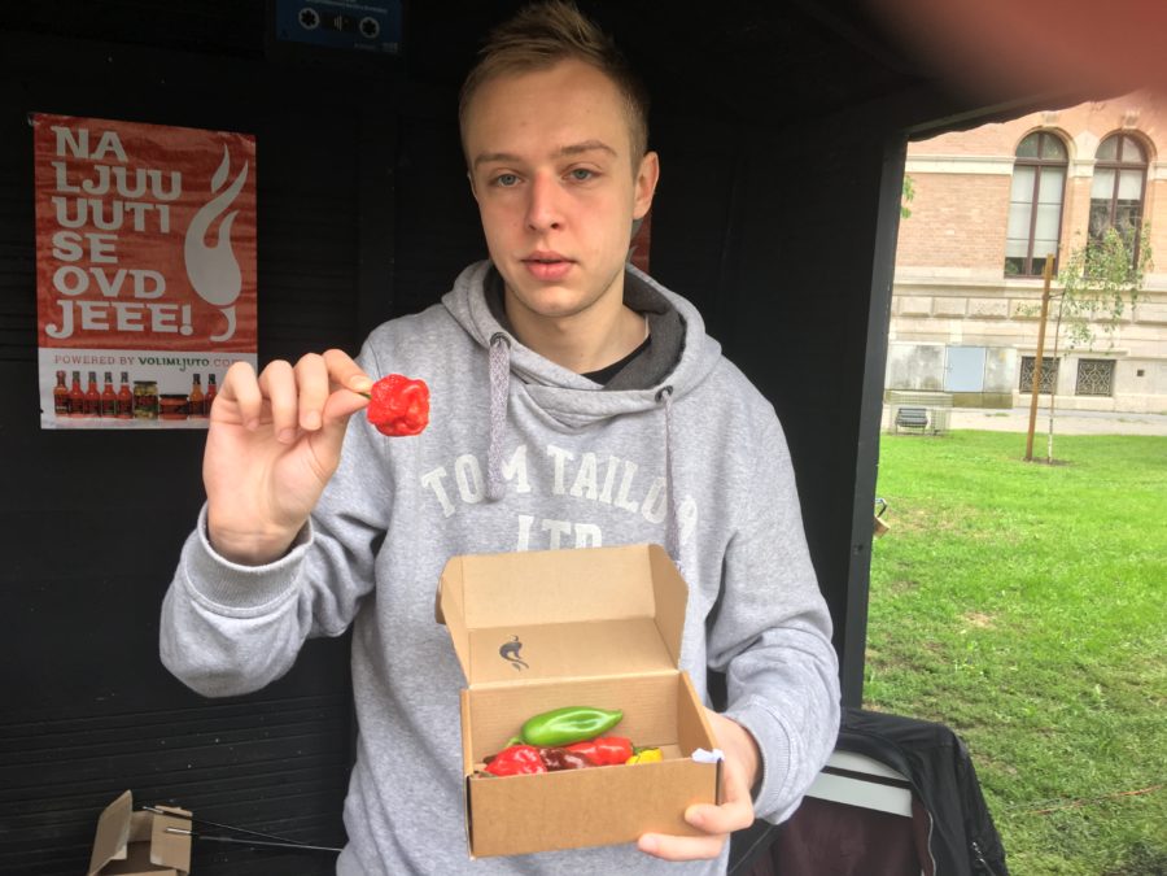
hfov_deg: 61.7
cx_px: 584
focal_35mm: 29
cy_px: 438
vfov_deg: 48.2
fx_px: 978
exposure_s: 1/50
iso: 32
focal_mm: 4.15
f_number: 2.2
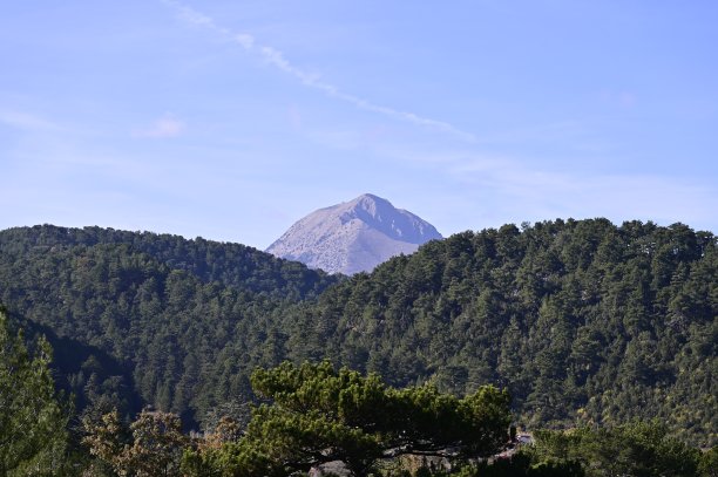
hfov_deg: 17.1
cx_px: 359
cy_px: 238
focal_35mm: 120
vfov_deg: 11.4
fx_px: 2391
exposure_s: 1/640
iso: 200
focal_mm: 120
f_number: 6.3
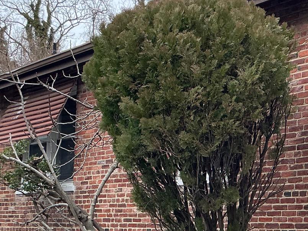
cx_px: 233
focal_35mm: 74
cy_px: 202
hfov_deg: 26.0
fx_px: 658
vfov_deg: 19.6
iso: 50
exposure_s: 1/120
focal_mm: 3
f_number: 1.8
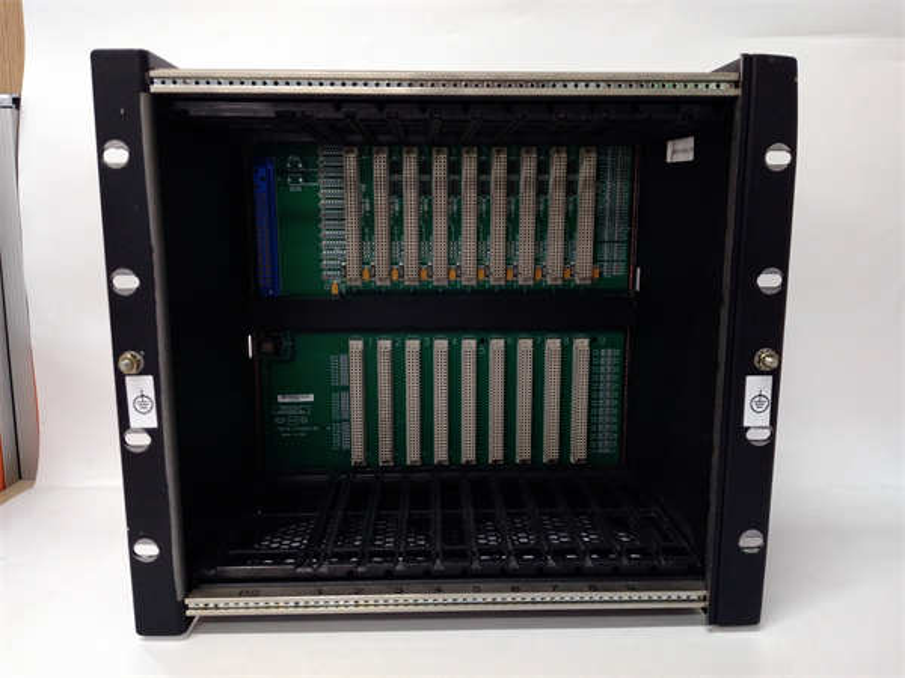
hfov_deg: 65.3
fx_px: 706
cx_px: 452
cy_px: 339
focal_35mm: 27
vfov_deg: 51.4
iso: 312
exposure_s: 1/33
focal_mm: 3.79
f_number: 2
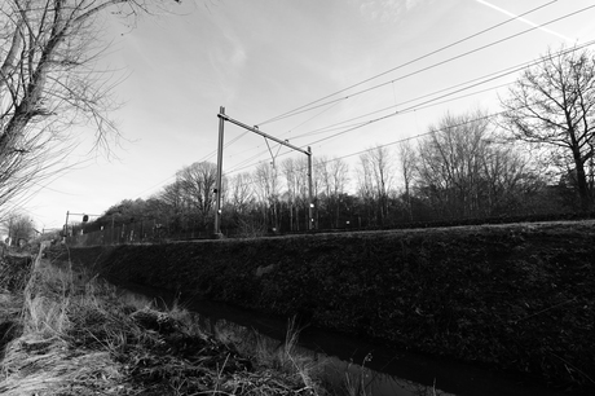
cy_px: 198
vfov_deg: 81.1
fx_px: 231
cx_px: 298
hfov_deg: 104.3
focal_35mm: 14
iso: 200
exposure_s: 1/100
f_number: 8
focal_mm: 14
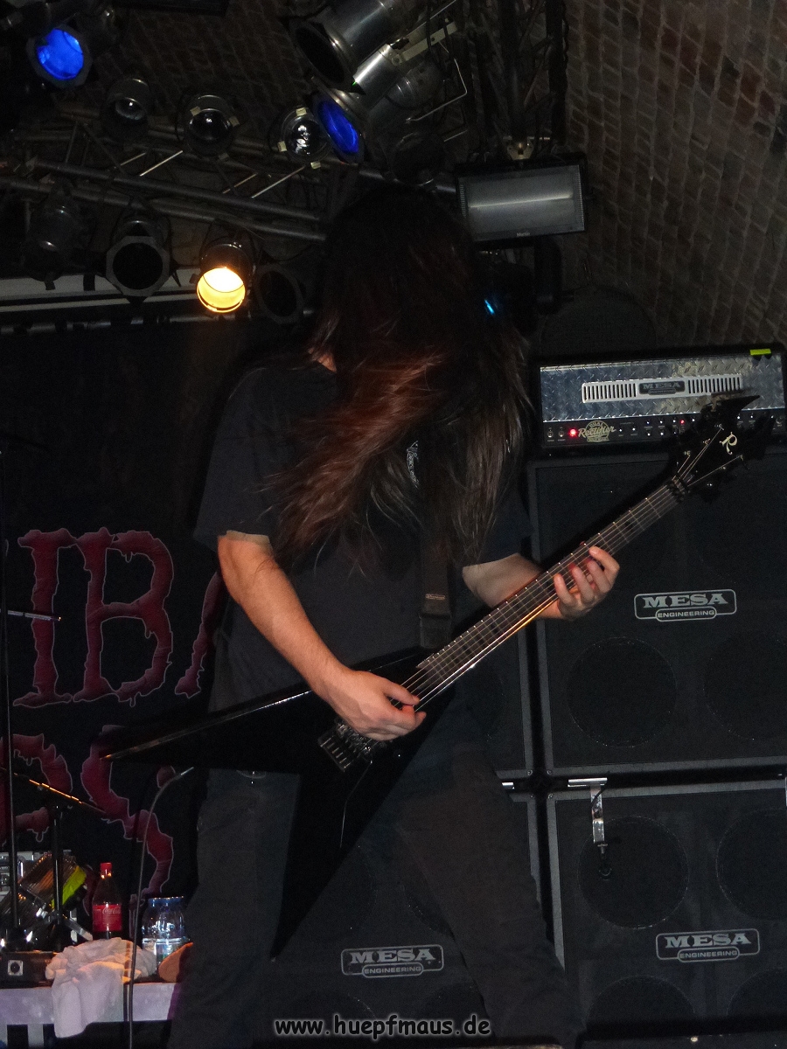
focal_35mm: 70
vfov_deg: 27.8
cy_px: 524
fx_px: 2122
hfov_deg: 21.0
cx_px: 394
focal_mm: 12.5
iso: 1000
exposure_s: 1/60
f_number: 5
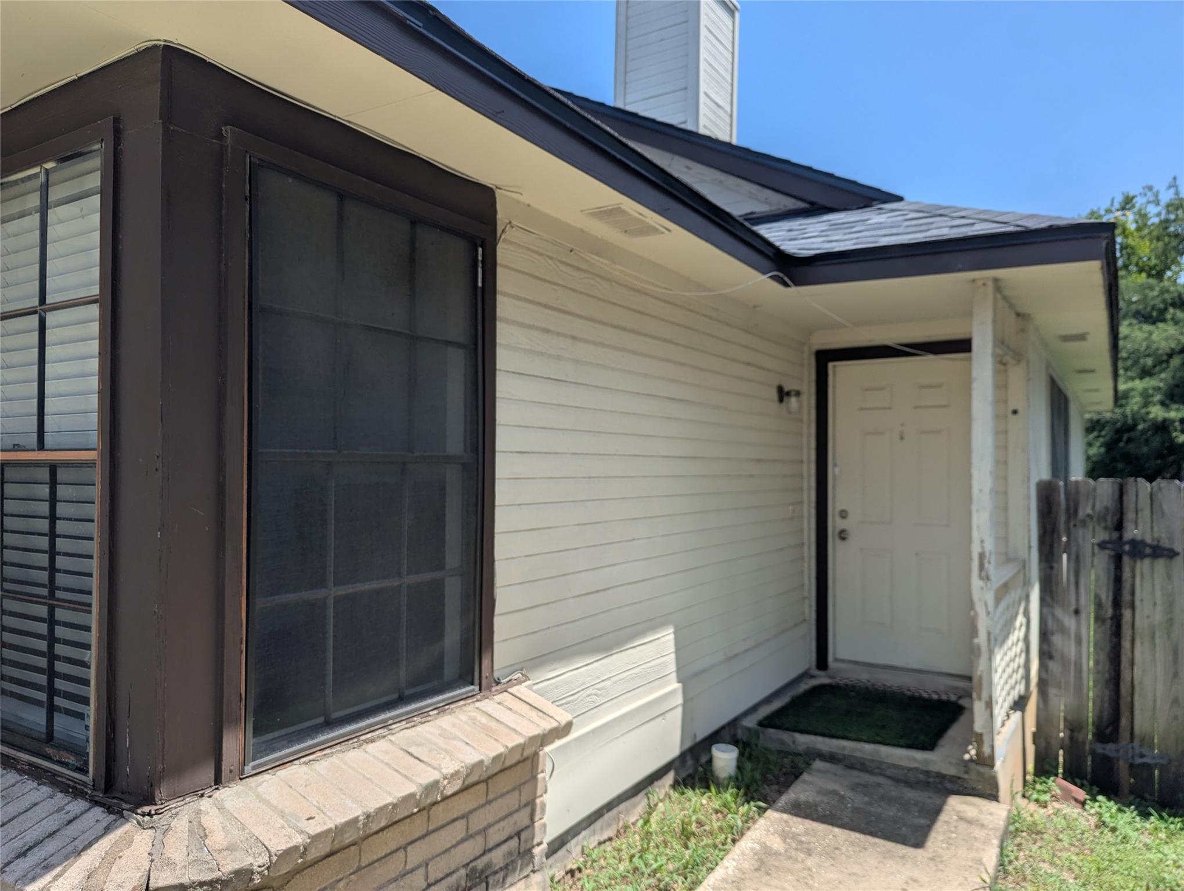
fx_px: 822
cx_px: 592
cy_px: 446
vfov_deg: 56.9
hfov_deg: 71.5
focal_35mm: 24
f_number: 1.85
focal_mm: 6.81
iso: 47
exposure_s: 1/2096
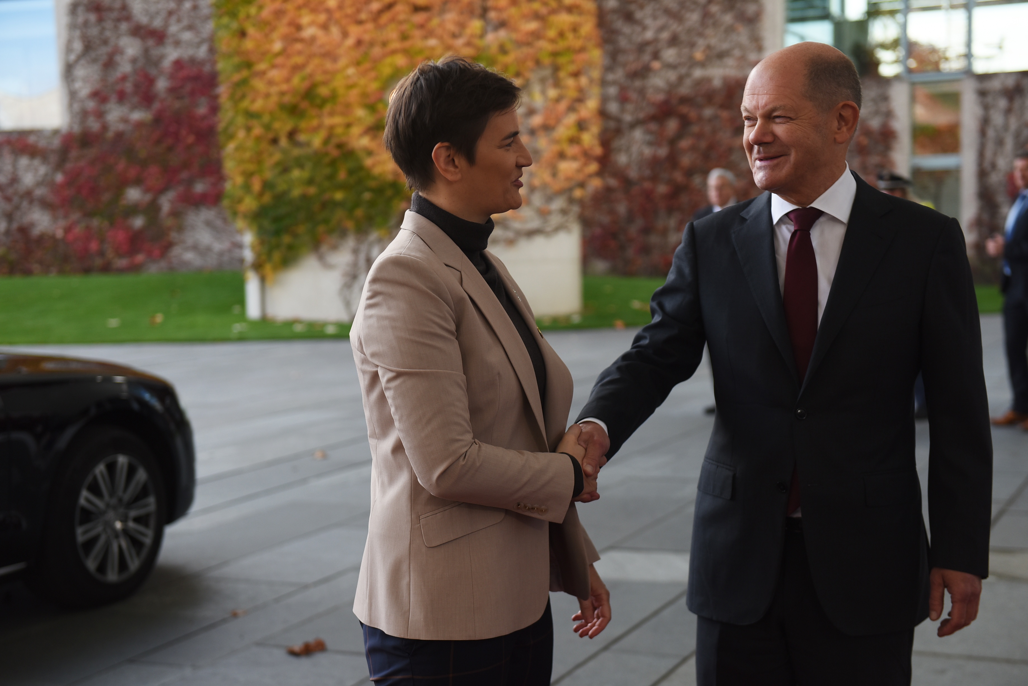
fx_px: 1657
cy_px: 343
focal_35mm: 58
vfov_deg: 23.4
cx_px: 514
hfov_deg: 34.5
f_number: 3.5
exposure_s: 1/640
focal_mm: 58
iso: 320
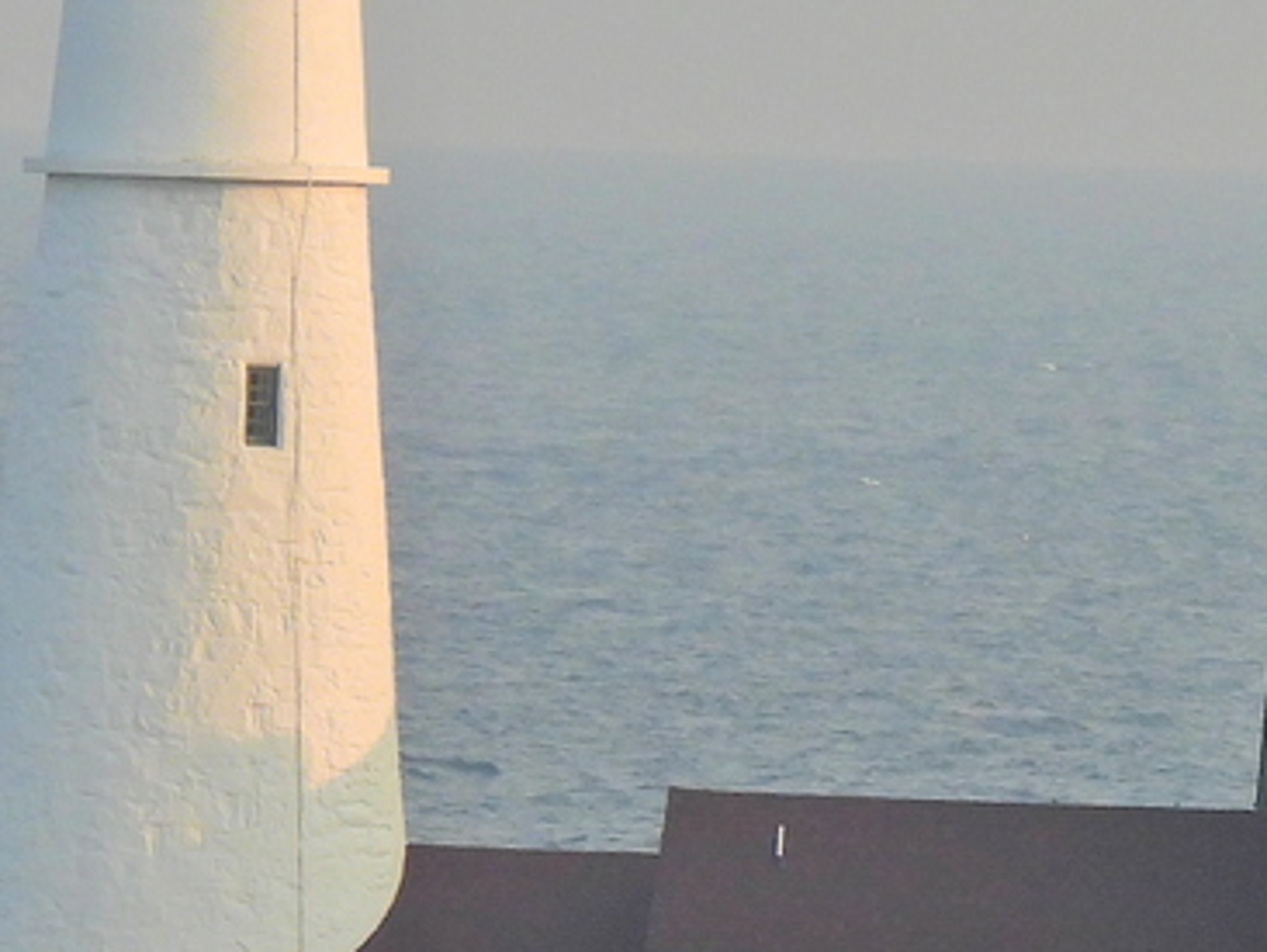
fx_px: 89550
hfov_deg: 0.8
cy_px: 775
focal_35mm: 2445
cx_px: 1174
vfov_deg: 0.6
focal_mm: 125
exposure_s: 1/500
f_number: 5.6
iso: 180
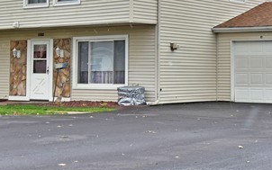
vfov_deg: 14.7
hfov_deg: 23.1
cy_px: 25
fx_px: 653
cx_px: 229
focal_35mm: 88
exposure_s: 1/200
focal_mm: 16
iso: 200
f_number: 4.5
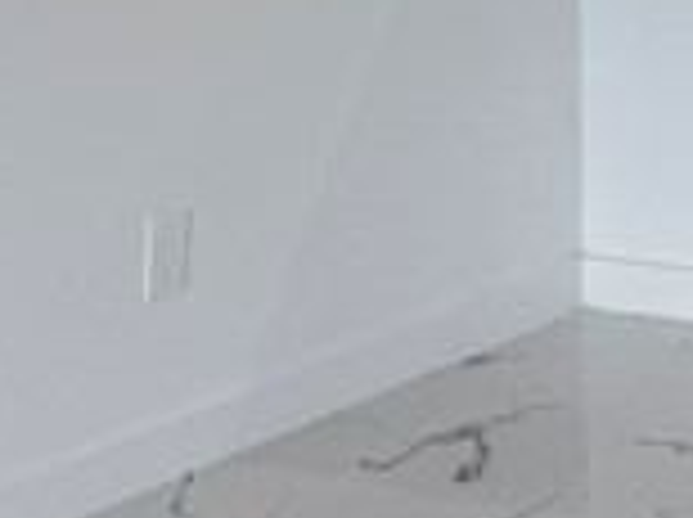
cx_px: 1202
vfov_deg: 8.6
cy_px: -635
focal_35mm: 160
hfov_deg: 11.6
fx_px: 3198
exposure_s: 1/256
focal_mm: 6.76
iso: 64
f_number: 1.78
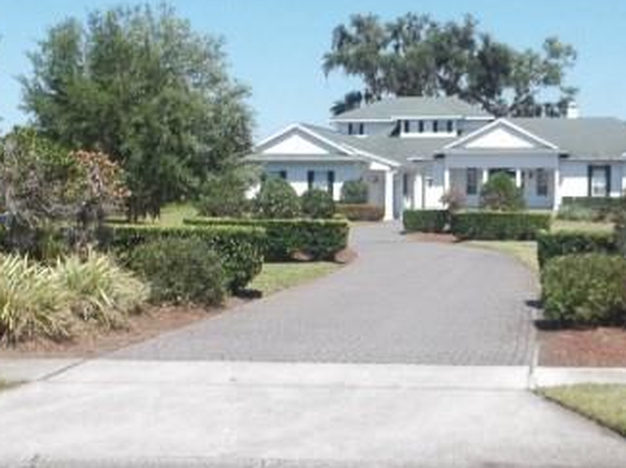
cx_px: 430
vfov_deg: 24.0
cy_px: 198
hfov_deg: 31.4
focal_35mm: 61
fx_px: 1102
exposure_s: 1/160
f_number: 8
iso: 80
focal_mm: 5.9
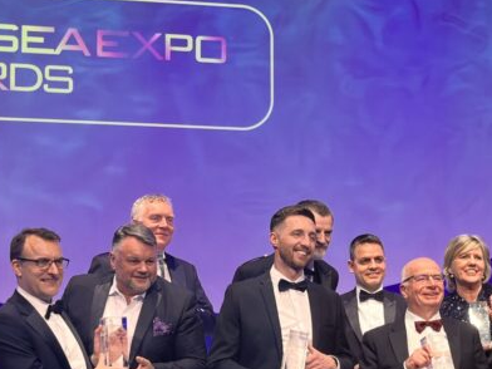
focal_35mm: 68
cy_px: 316
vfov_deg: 21.2
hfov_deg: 28.3
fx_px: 966
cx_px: 344
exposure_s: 1/122
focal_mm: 5.1
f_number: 1.6
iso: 40
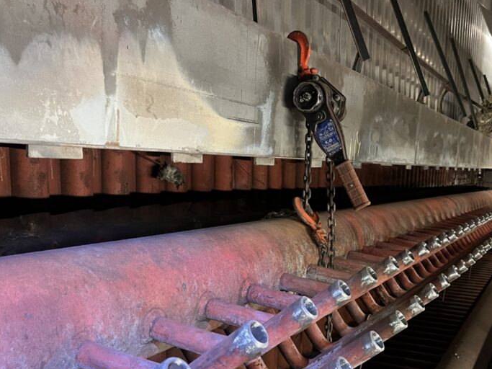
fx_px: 554
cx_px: 321
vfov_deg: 36.4
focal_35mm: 39
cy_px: 251
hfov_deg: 47.2
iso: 500
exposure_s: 1/50
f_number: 1.6
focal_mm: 5.1
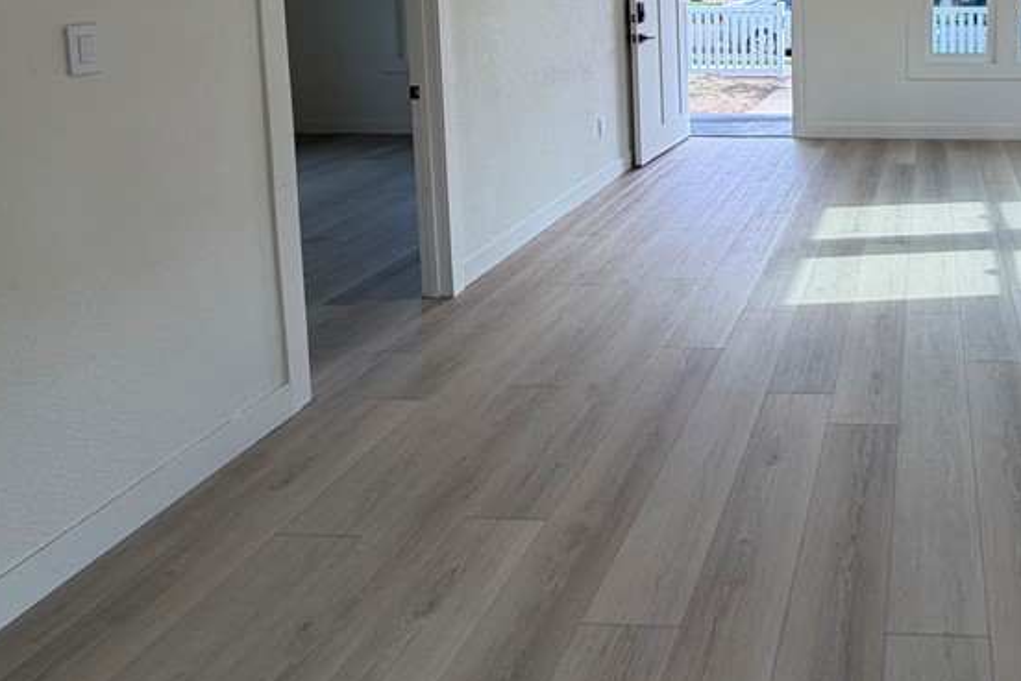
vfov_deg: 42.4
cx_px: 895
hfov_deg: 58.8
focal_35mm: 27
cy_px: 24
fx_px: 766
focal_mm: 2.22
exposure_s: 1/120
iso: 50
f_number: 2.2
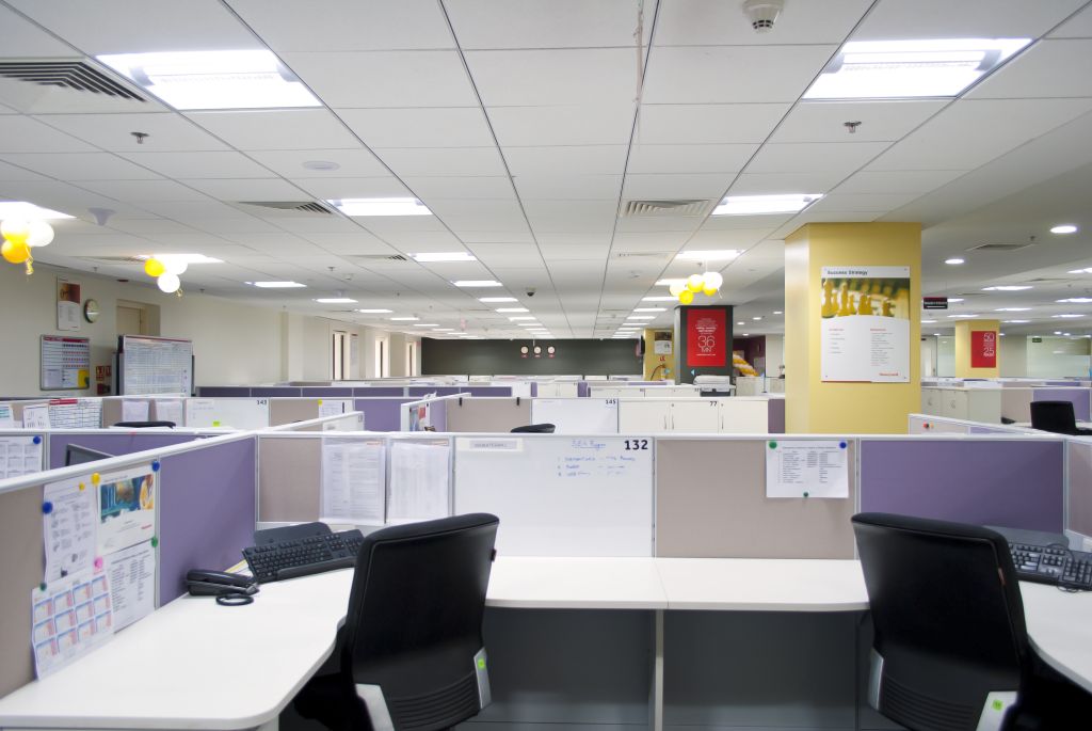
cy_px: 366
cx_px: 546
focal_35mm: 27
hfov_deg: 67.3
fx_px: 820
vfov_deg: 48.0
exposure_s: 1/5
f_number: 3.5
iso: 100
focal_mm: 18
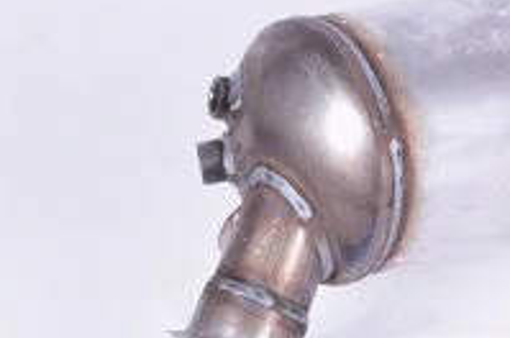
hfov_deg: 8.2
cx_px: 538
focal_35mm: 249
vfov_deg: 5.5
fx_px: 3515
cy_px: 155
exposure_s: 1/60
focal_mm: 55
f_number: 11
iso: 200
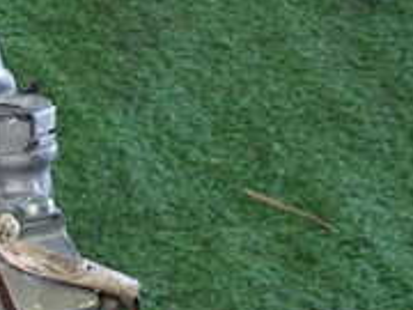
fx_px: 1193
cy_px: 402
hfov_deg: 17.3
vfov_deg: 14.2
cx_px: -239
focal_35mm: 100
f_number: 2.3
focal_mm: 5.4
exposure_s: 1/40
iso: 200
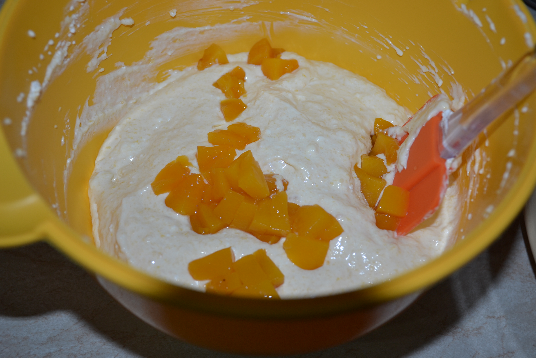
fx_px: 715
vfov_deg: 28.1
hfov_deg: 41.1
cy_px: 179
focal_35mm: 48
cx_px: 268
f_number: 4
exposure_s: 1/60
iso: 160
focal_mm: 32
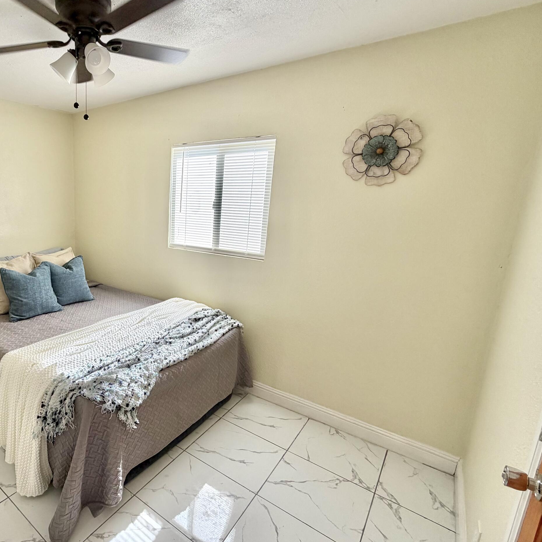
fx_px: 354
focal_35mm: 20
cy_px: 274
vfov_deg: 74.8
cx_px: 134
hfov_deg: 69.8
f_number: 2.2
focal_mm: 2.22
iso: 64
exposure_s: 1/130
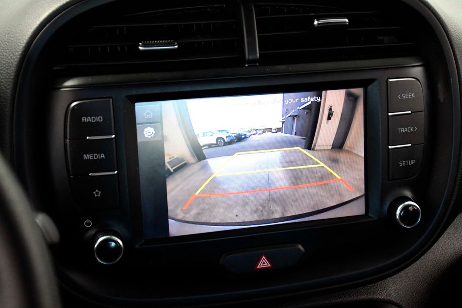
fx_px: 770
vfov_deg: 22.6
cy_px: 154
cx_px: 231
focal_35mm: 60
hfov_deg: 33.4
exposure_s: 1/125
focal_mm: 40
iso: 2500
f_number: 4.5
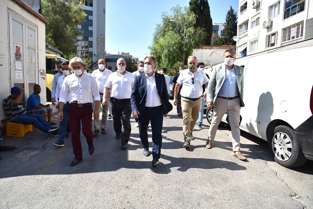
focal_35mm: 24
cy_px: 104
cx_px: 156
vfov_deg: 53.2
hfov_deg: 73.7
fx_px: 209
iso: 250
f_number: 2.8
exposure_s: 1/5000
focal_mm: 24
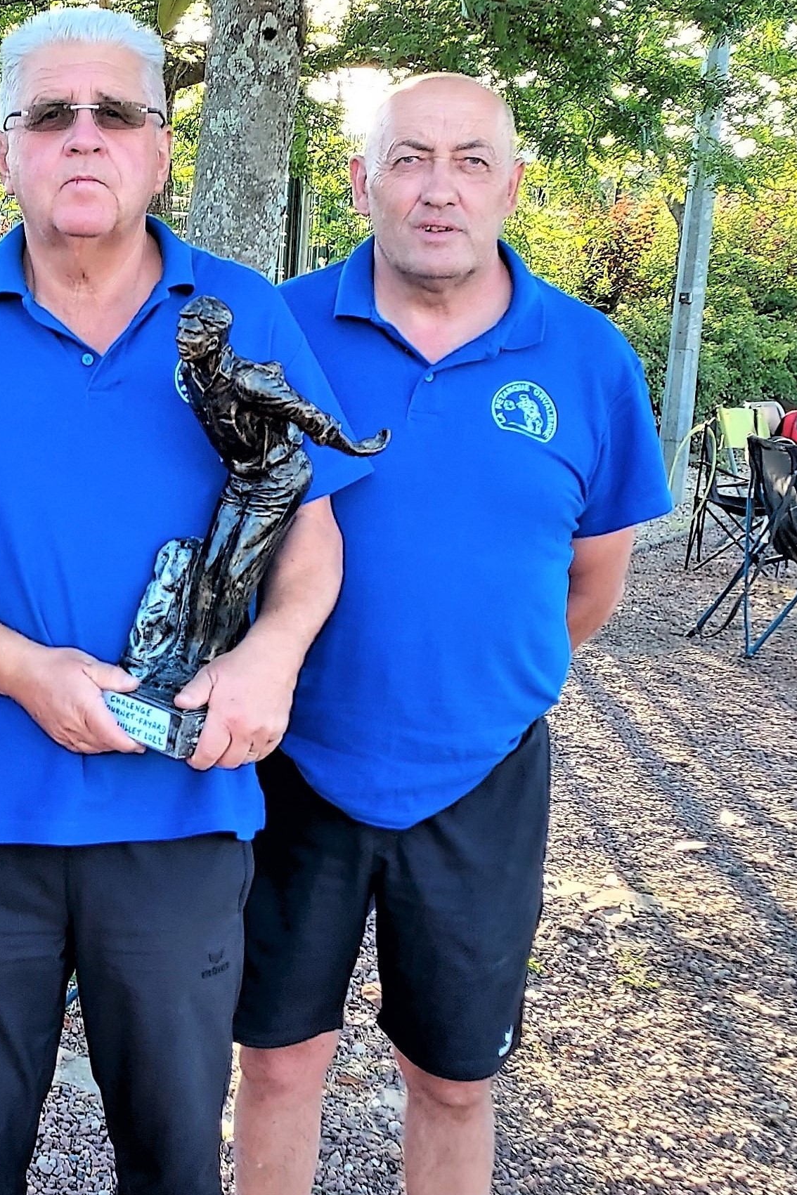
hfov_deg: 25.7
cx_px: -52
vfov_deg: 40.3
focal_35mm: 49
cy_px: 625
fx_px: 1627
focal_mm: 4.6
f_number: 1.8
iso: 50
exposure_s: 1/100
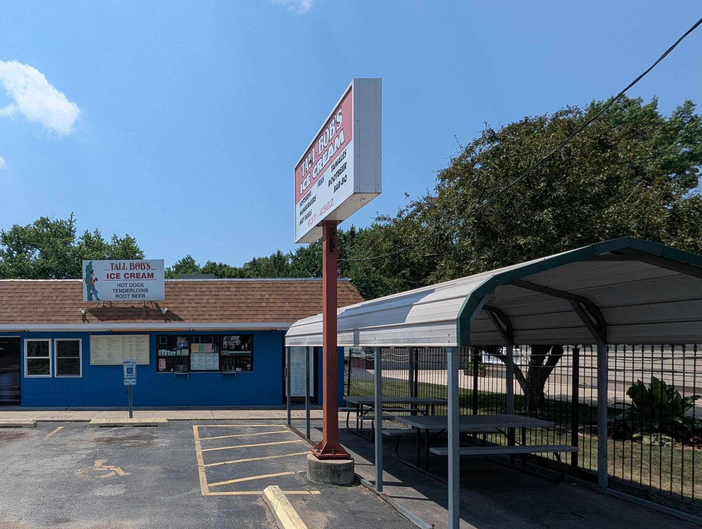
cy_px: 344
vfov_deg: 64.7
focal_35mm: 20
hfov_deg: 76.0
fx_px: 406
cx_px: 180
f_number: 2.2
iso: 45
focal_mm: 1.95
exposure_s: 1/2083
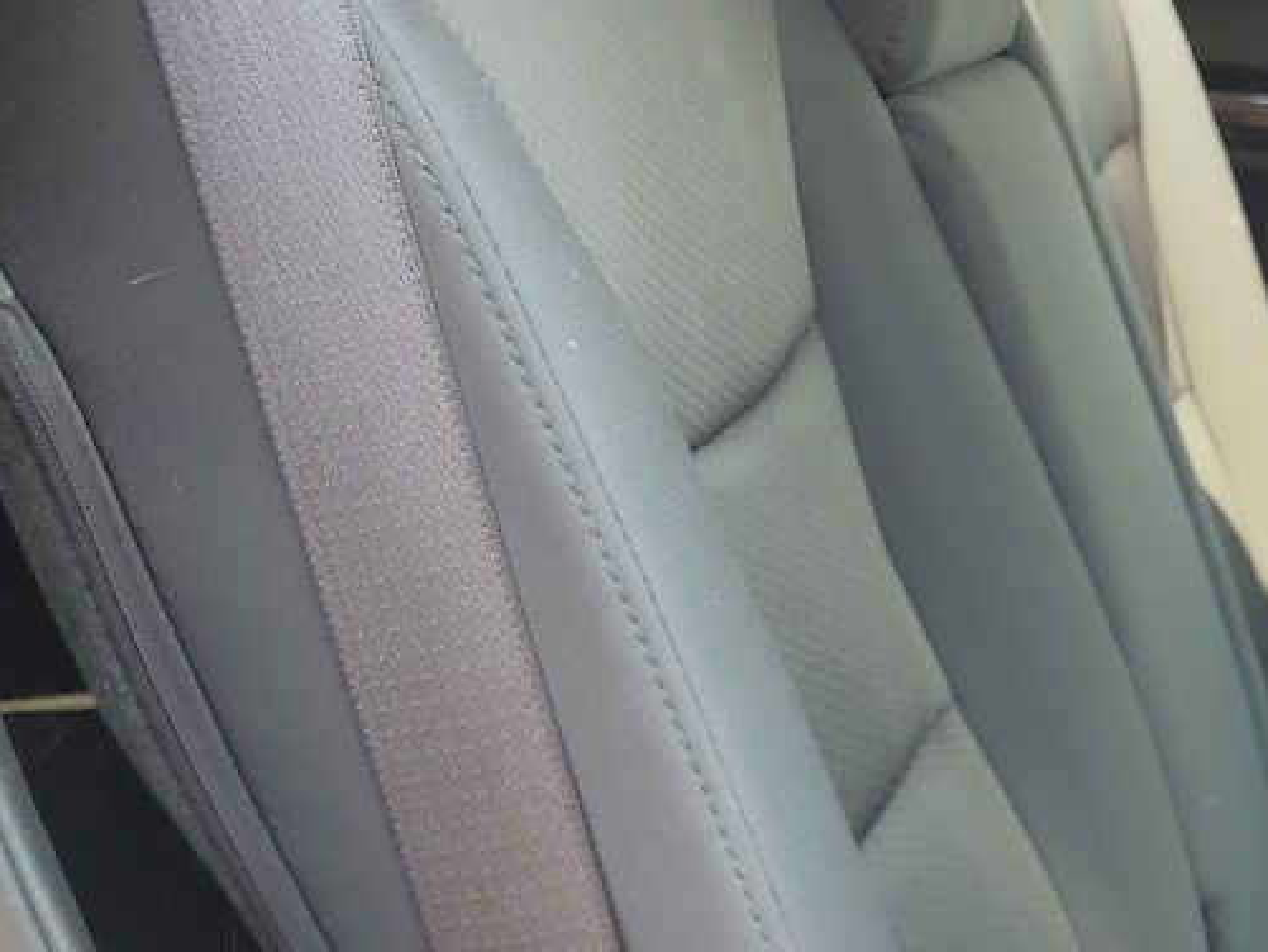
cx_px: 1736
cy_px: 668
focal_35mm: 83
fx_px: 3041
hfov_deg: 21.0
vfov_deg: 17.7
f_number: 1.5
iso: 50
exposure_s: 1/135
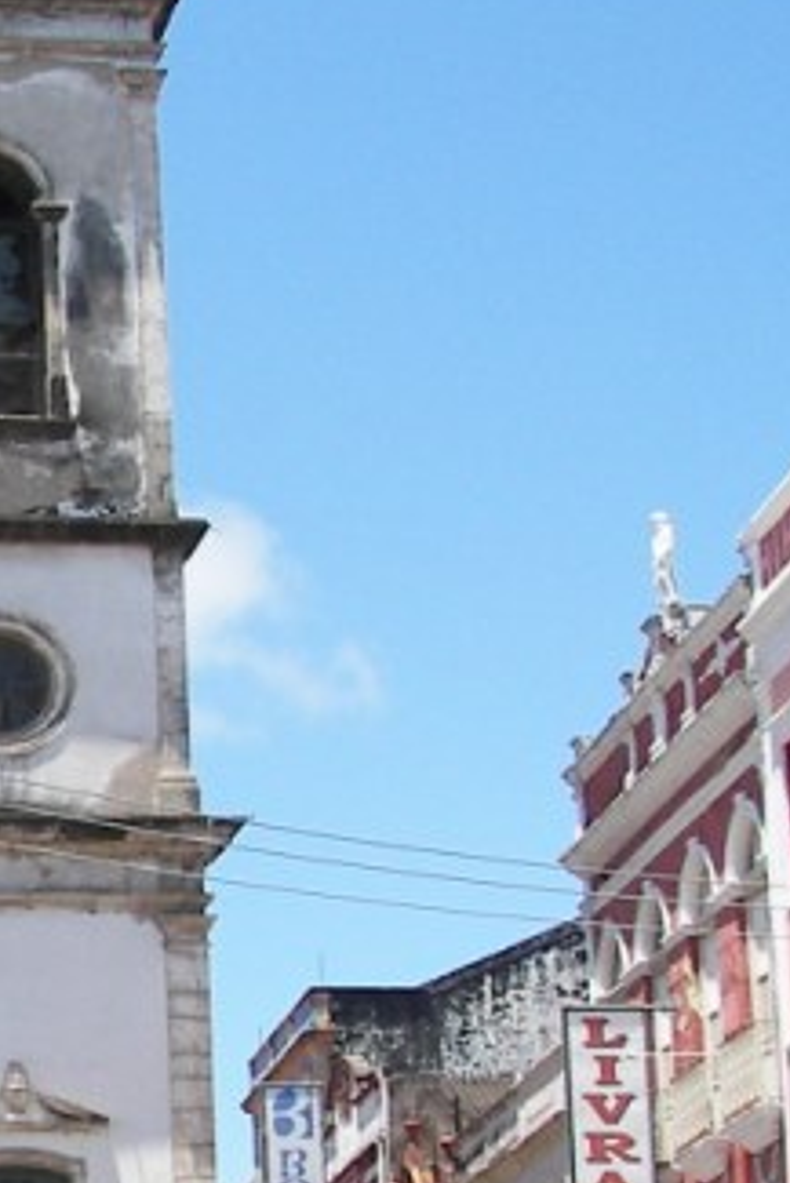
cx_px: -357
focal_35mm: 118
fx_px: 3880
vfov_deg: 17.2
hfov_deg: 11.2
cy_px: 881
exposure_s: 1/640
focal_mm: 6
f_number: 2.8
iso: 50
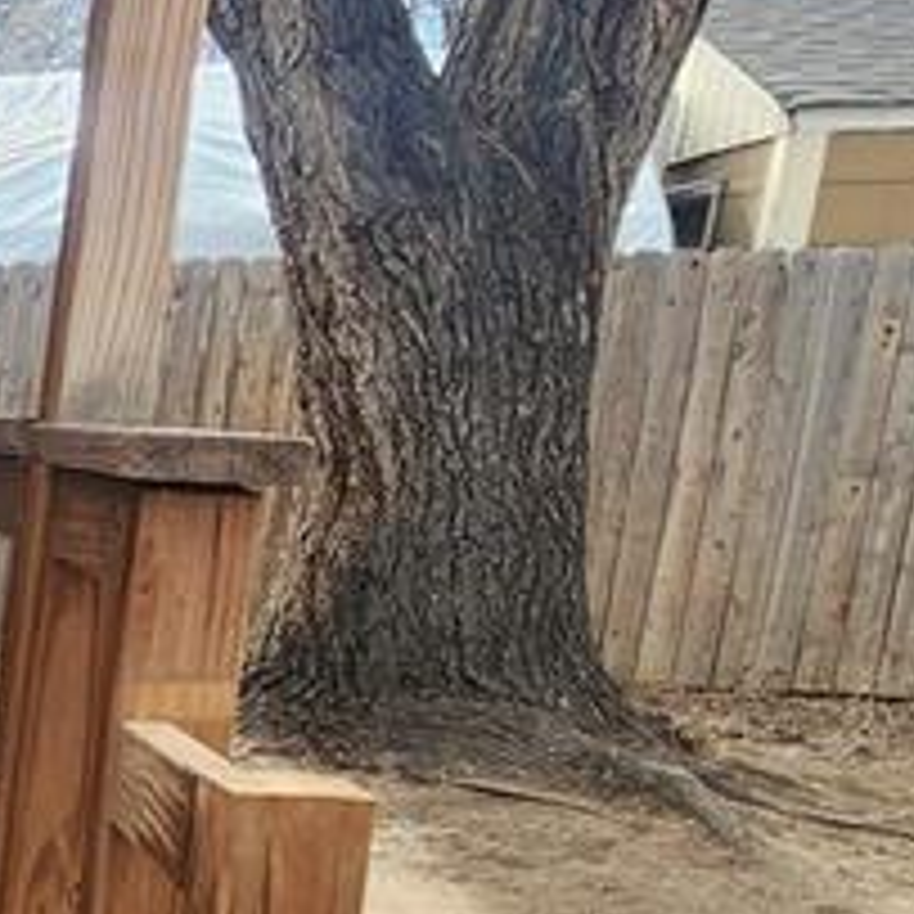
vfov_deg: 28.5
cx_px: -855
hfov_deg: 19.3
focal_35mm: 58
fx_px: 1733
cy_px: 808
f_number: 2.2
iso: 50
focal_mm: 2.2
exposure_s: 1/322
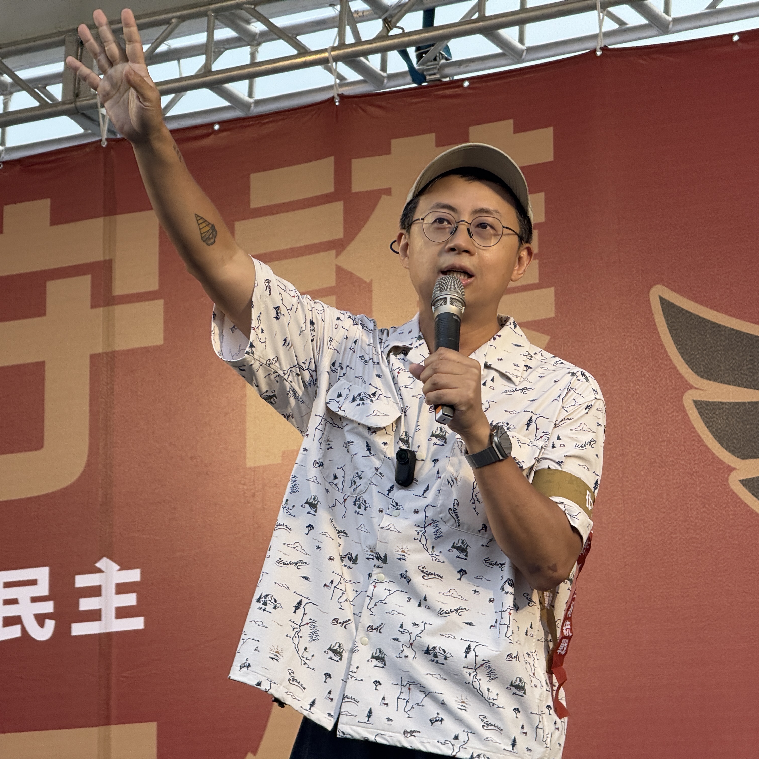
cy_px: 380
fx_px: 3523
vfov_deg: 12.3
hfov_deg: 12.3
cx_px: 358
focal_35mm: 142
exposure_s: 1/110
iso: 50
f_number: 2.8
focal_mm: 15.66
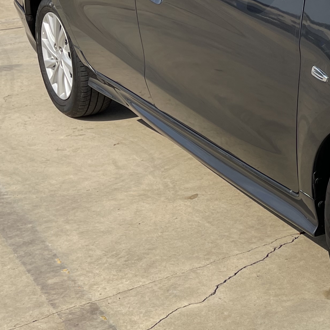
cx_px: 466
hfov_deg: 21.0
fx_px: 777
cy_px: 78
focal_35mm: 72
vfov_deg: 23.7
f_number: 1.6
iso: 32
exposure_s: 1/3663
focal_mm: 5.1
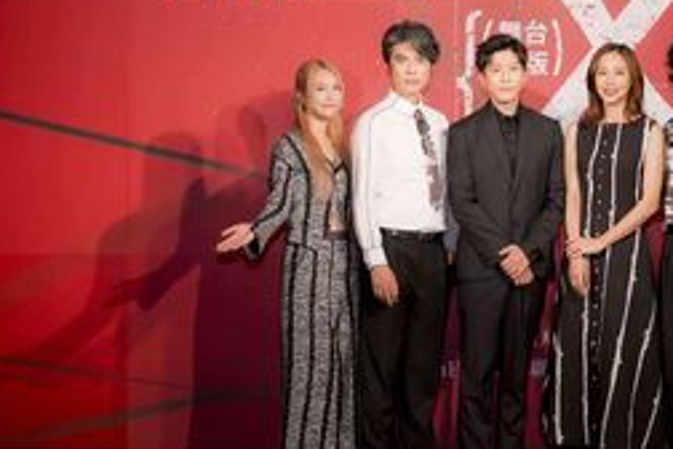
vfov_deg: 16.8
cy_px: 194
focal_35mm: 81
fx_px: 1514
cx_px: 521
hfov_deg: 24.7
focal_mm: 51
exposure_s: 1/200
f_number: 4.5
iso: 400
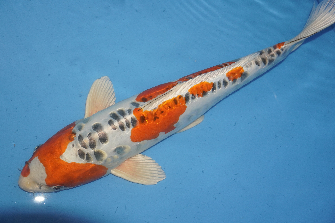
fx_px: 460
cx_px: 168
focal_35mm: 50
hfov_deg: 40.0
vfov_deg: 27.2
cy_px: 112
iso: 800
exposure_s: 1/160
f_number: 4.5
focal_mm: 33
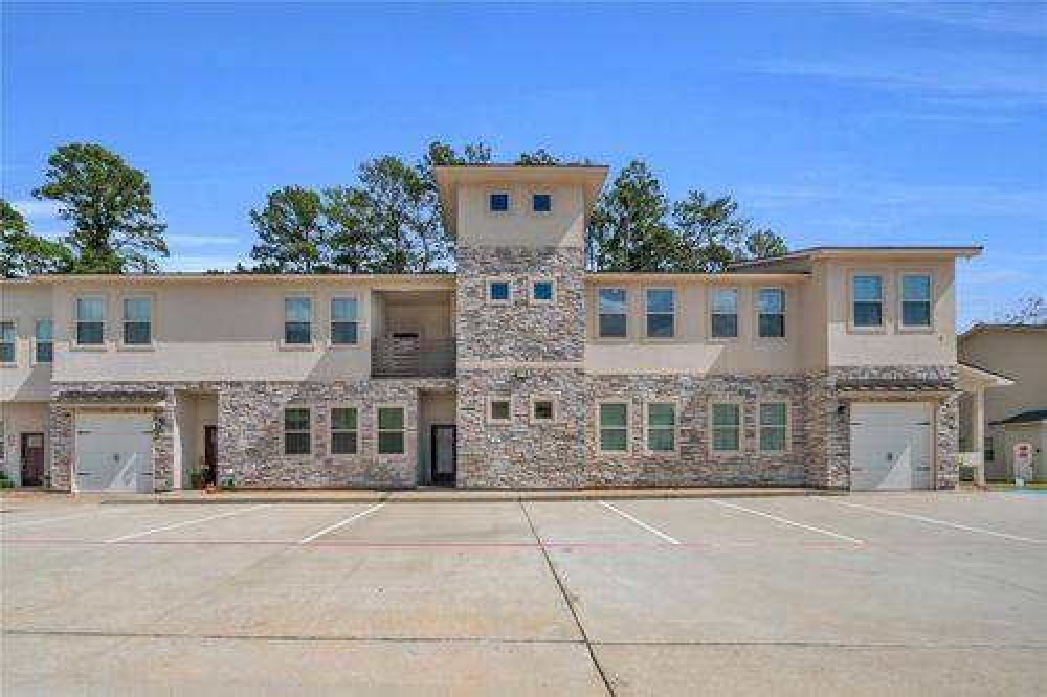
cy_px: 348
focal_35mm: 16
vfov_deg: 73.7
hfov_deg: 96.8
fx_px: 465
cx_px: 524
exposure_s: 1/1600
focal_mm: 16
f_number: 9
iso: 640
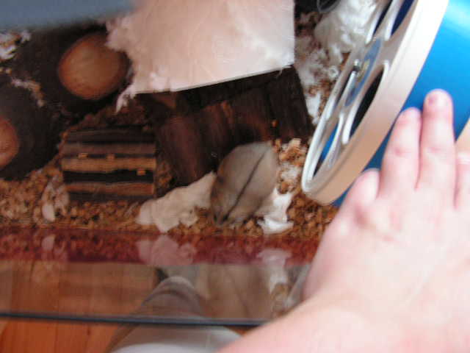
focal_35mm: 36
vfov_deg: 39.7
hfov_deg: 51.4
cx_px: 235
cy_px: 176
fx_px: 489
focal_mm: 6
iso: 200
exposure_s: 1/1.6
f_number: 3.2
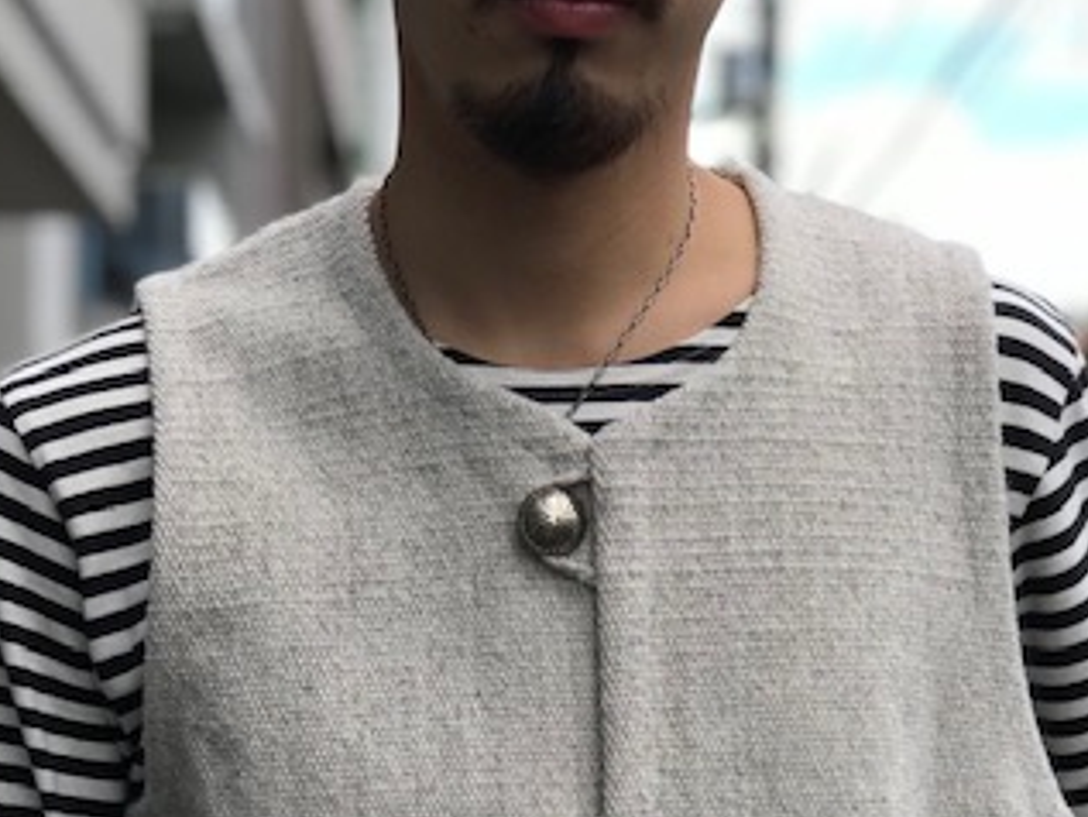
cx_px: 553
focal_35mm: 115
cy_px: 923
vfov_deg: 12.6
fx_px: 3616
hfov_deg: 17.1
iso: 20
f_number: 2.8
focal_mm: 6.6
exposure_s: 1/381
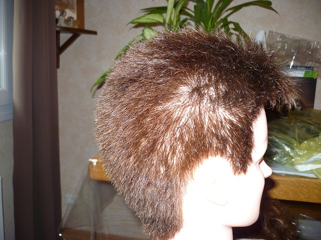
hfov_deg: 52.6
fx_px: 324
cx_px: 160
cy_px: 120
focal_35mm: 35
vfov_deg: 40.7
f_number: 2.8
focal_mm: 5.8
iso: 100
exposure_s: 1/30
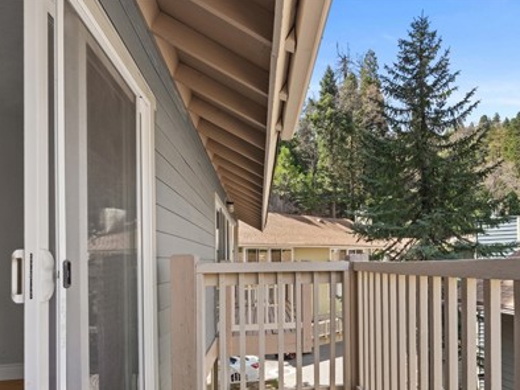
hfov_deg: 67.3
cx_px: 352
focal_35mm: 25
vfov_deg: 53.1
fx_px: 375
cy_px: 277
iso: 100
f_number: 8
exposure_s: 1/10
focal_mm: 16
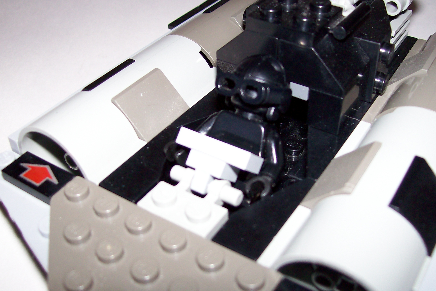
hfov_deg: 44.5
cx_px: 207
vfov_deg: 30.5
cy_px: 160
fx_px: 533
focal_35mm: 44
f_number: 2.7
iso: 80
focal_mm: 6
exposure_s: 1/64
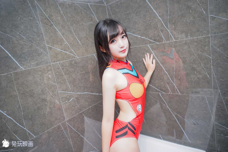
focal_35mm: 25
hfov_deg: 71.5
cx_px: 114
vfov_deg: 51.3
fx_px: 158
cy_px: 76
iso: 100
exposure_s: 1/100
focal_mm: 25
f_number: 2.2
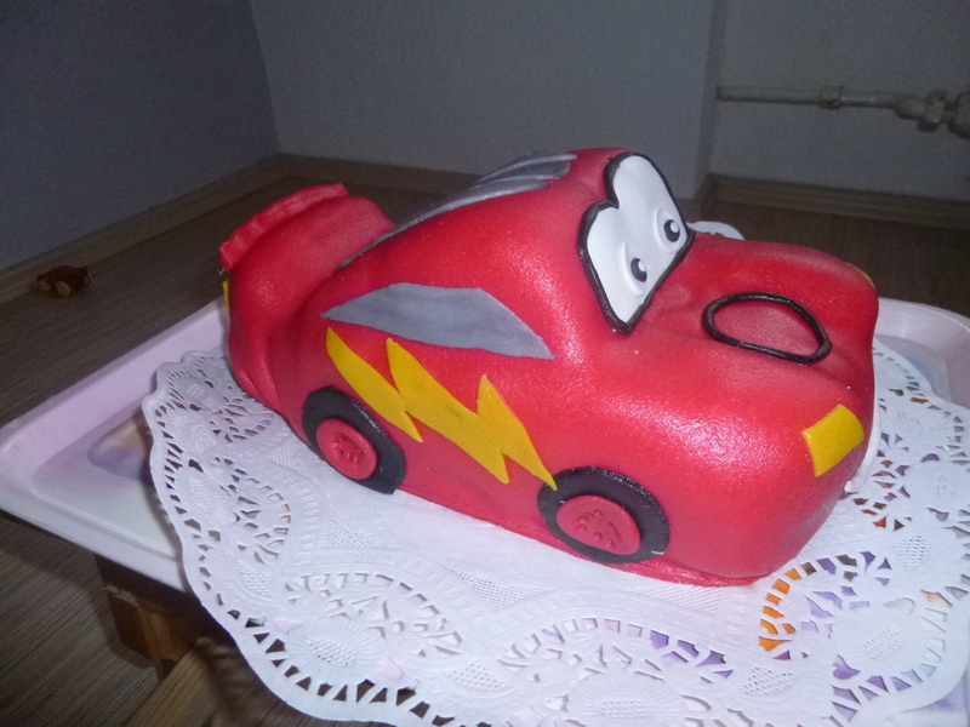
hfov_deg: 69.4
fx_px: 701
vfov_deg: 54.9
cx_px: 485
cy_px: 364
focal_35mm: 25
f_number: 3.1
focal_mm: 4.5
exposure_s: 1/60
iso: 400
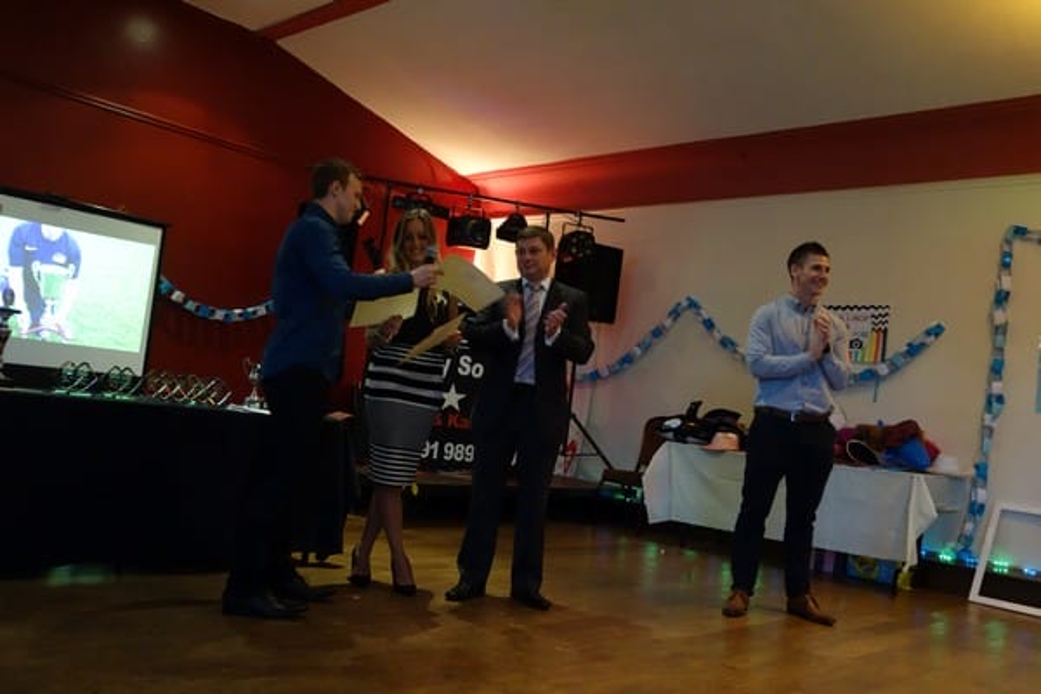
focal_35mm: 32
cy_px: 347
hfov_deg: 58.7
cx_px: 520
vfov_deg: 41.1
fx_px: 925
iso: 800
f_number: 2.2
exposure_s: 1/20
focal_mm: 11.89
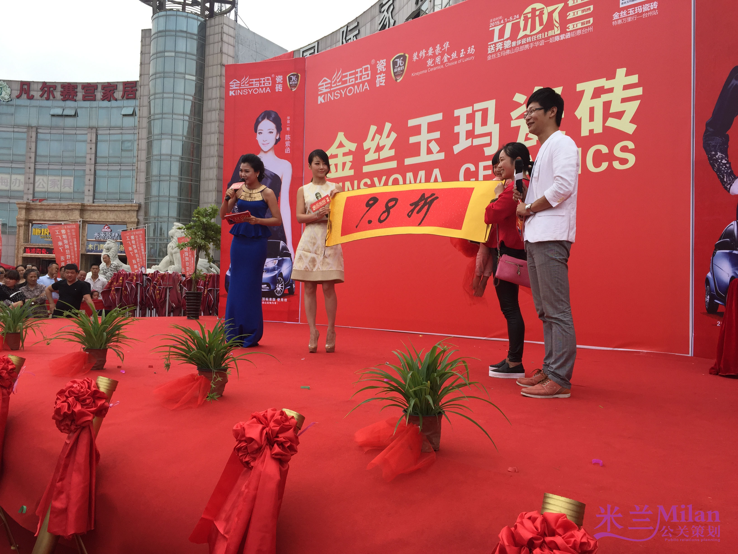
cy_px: 277
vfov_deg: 48.2
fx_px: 618
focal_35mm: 29
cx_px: 369
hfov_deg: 61.7
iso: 32
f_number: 2.2
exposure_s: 1/1163
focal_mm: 4.15
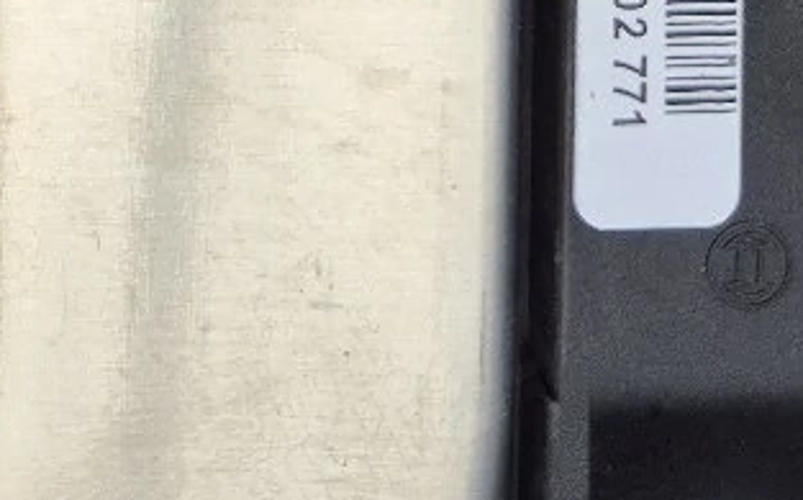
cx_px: -62
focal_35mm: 104
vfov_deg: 10.3
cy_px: -809
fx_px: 2274
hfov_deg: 19.3
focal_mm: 5.4
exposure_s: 1/357
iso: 25
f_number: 1.8
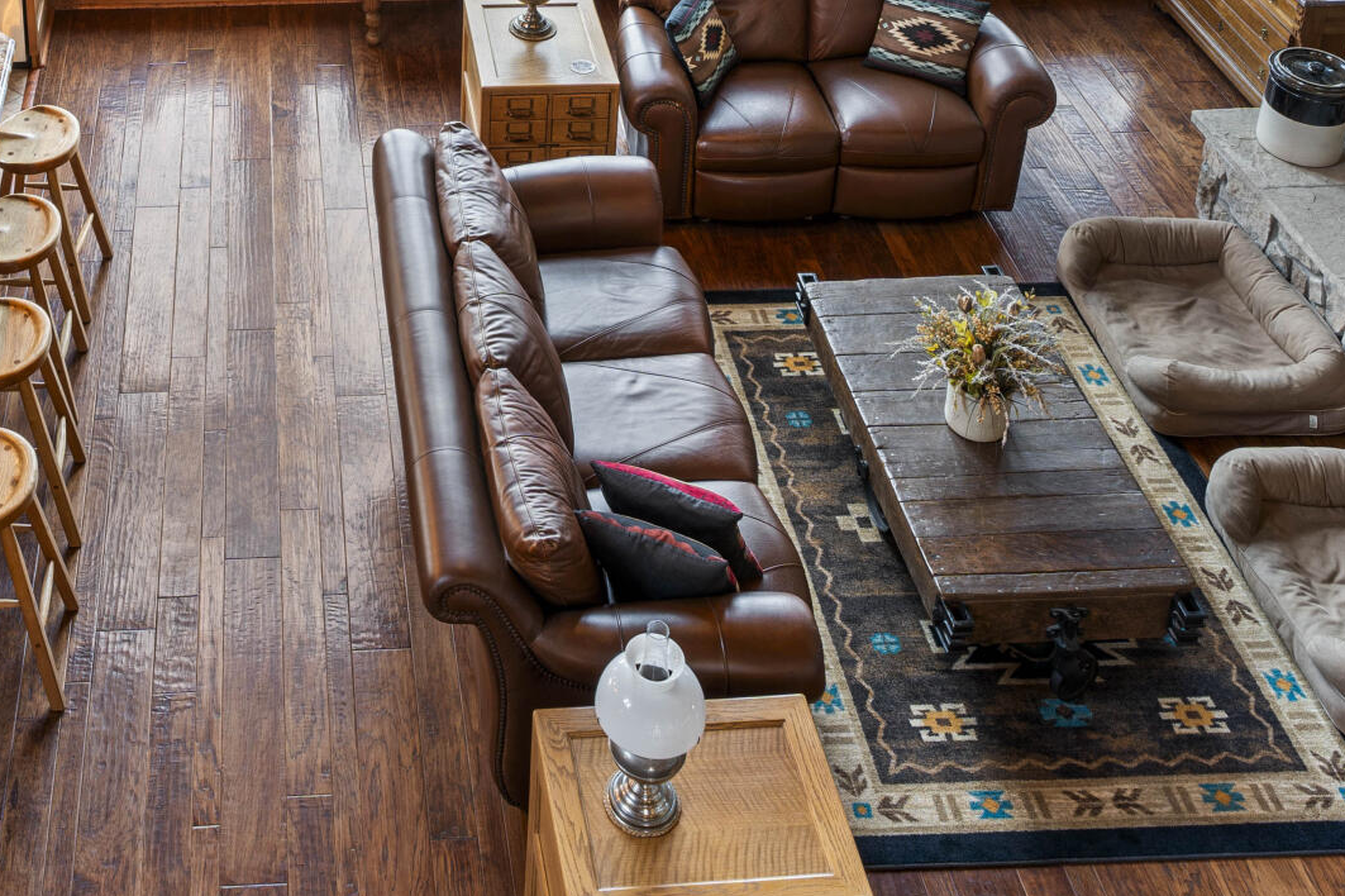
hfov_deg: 39.1
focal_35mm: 49
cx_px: 363
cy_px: -304
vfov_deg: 23.7
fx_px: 1845
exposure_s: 4
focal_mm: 17.5
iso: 100
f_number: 8
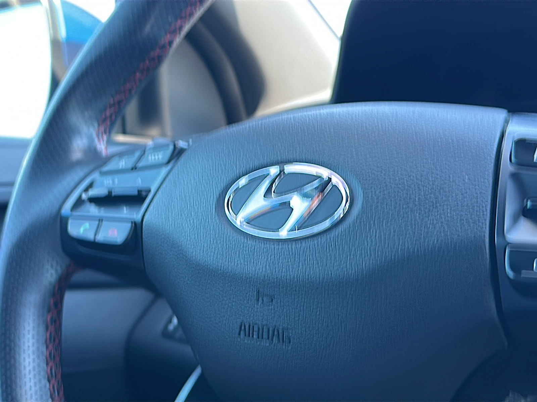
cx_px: 268
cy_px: 201
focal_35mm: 45
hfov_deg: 42.1
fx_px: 698
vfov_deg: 32.2
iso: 64
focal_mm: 6.86
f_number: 1.78
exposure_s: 1/40
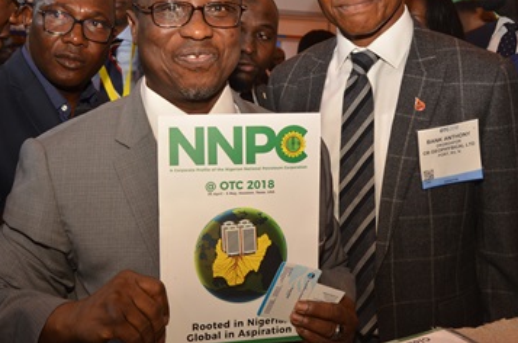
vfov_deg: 27.3
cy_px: 129
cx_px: 219
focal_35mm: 49
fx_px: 703
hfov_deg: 40.3
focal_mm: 26
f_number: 6.3
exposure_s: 1/60
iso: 500
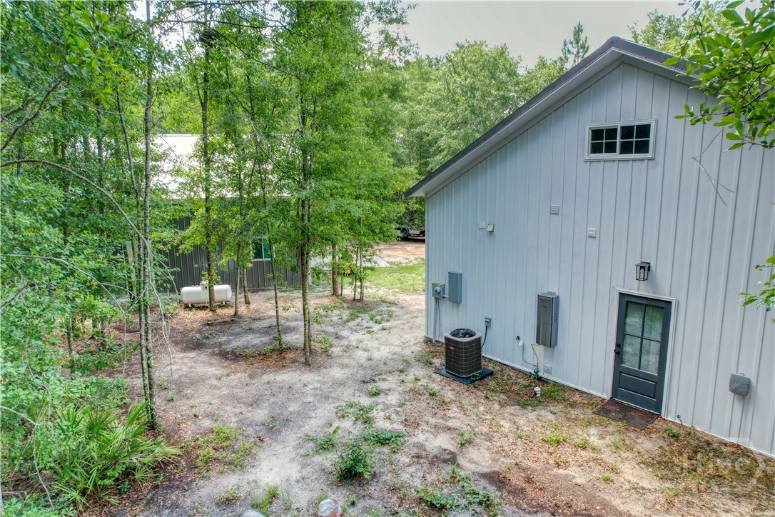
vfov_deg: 57.2
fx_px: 474
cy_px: 258
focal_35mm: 22
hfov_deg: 78.6
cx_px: 388
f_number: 2.8
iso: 100
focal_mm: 8.4
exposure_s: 1/250
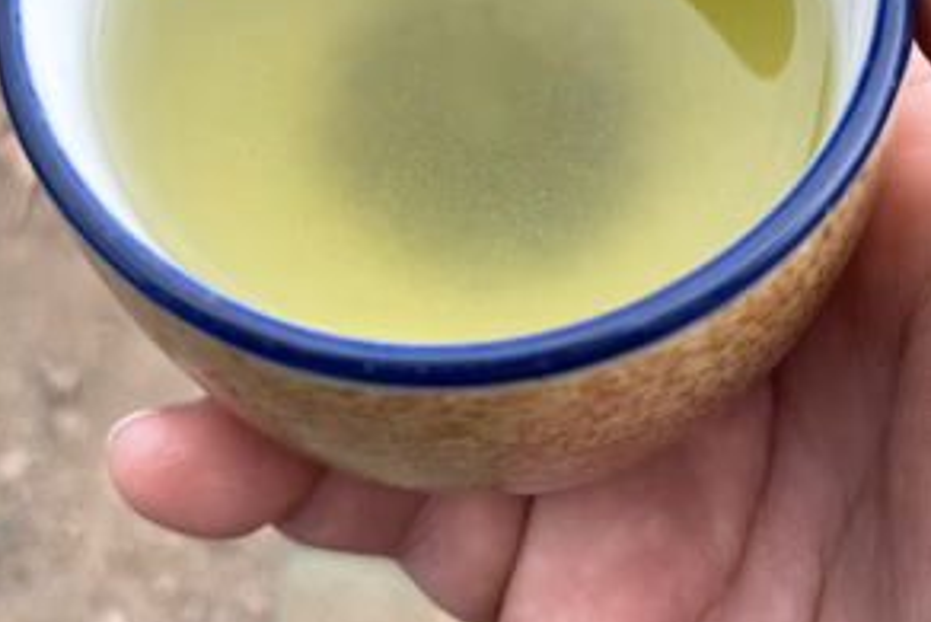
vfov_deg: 33.6
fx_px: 957
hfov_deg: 51.9
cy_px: 35
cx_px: 459
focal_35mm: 37
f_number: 1.6
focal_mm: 4.2
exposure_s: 1/139
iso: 32
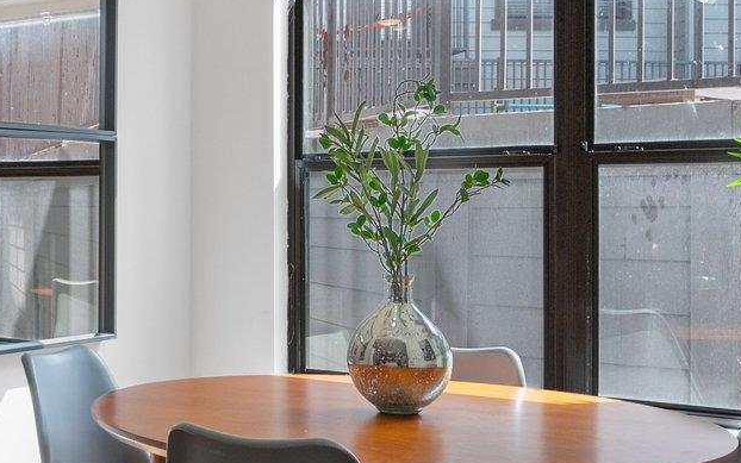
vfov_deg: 22.8
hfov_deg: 31.9
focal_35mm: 57
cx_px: -54
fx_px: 1151
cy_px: 254
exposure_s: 1/8
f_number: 13
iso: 500
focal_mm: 17
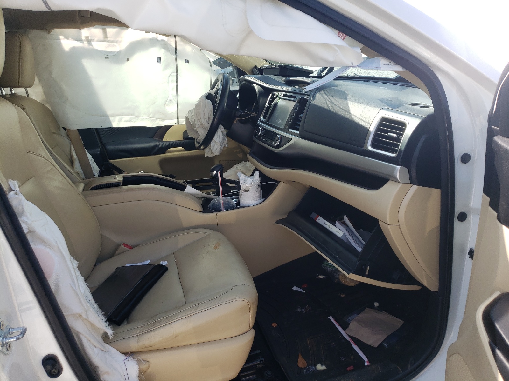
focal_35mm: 26
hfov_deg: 67.3
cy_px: 190
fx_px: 382
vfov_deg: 53.1
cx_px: 254
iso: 50
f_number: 1.5
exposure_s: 1/714
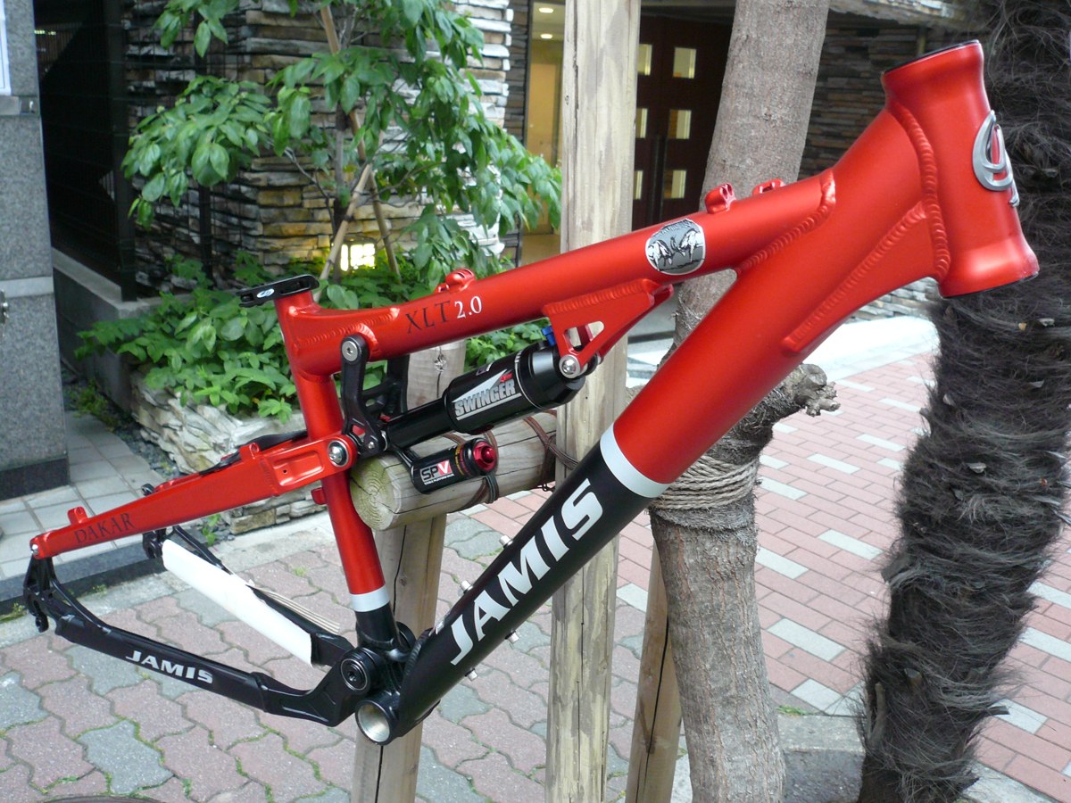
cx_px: 536
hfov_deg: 54.0
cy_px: 402
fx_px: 1052
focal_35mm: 34
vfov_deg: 41.8
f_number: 3
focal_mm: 5.4
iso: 160
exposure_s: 1/15
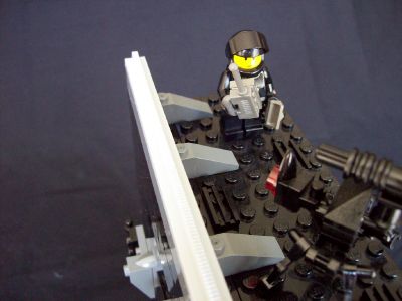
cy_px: 150
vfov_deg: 39.6
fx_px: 418
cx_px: 201
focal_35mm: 36
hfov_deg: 51.4
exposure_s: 1/8.91
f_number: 2.7
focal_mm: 6
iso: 160
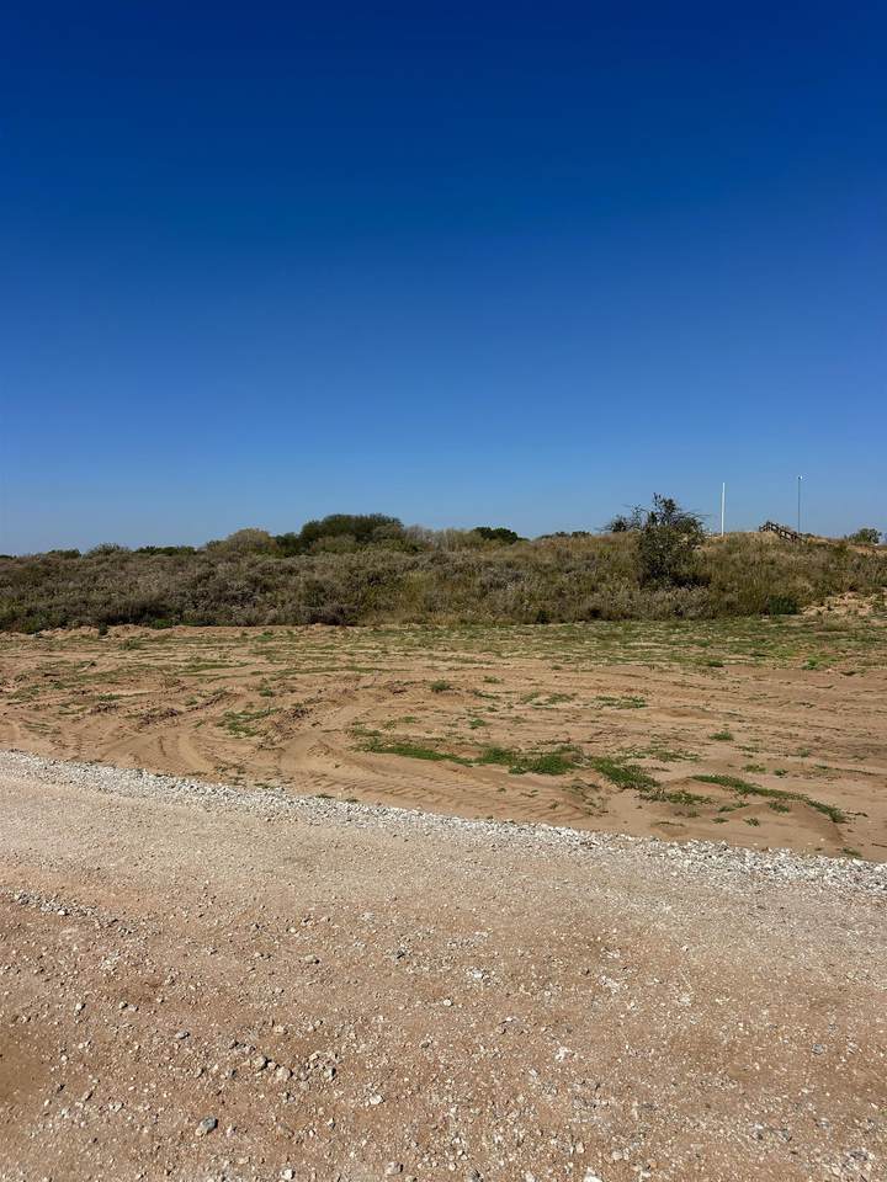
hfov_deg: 56.8
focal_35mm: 24
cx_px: 444
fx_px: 820
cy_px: 591
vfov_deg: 71.6
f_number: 1.78
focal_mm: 6.86
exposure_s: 1/8929
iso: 80
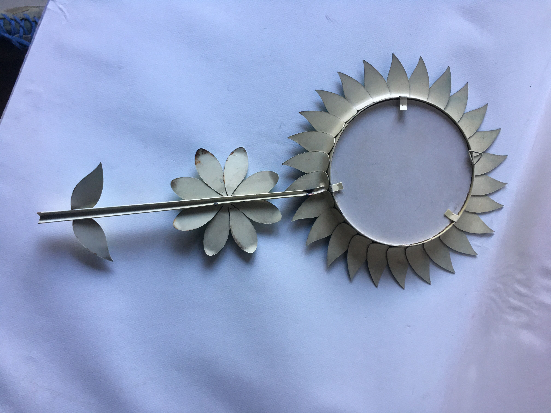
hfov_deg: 61.7
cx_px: 276
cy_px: 206
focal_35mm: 29
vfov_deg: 48.2
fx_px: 462
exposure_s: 1/33
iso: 40
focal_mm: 4.15
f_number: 2.2
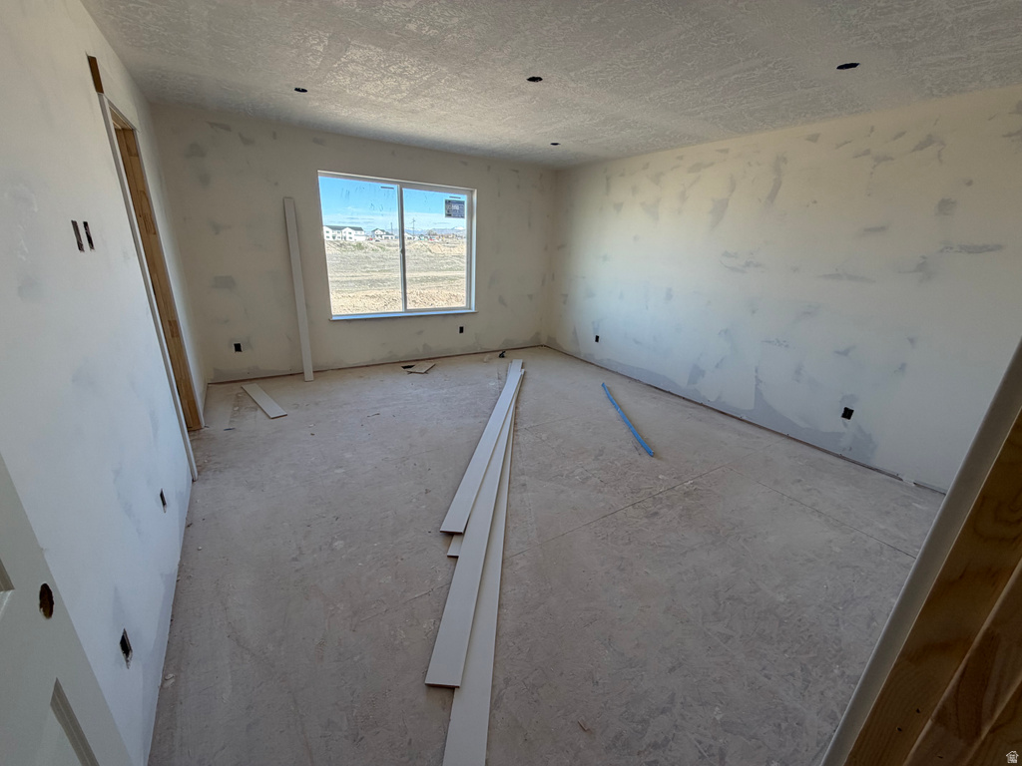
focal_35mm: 14
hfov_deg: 102.1
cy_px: 383
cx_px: 511
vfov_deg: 85.7
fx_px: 413
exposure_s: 1/121
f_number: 2.2
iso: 64
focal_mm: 2.22
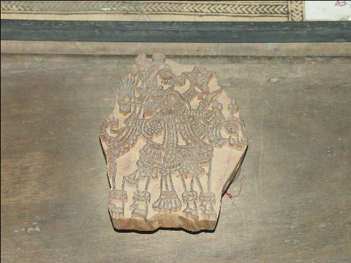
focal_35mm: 93
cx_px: 176
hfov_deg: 21.1
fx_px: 943
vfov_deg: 15.9
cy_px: 132
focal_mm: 23.17
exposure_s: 1/100
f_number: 3.5
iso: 200
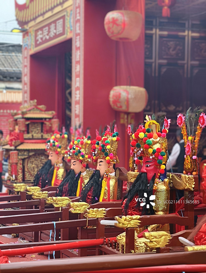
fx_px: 673
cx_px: 103
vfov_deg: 23.0
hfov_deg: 17.4
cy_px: 136
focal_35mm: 85
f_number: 2
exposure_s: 1/100
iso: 54
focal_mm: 22.48
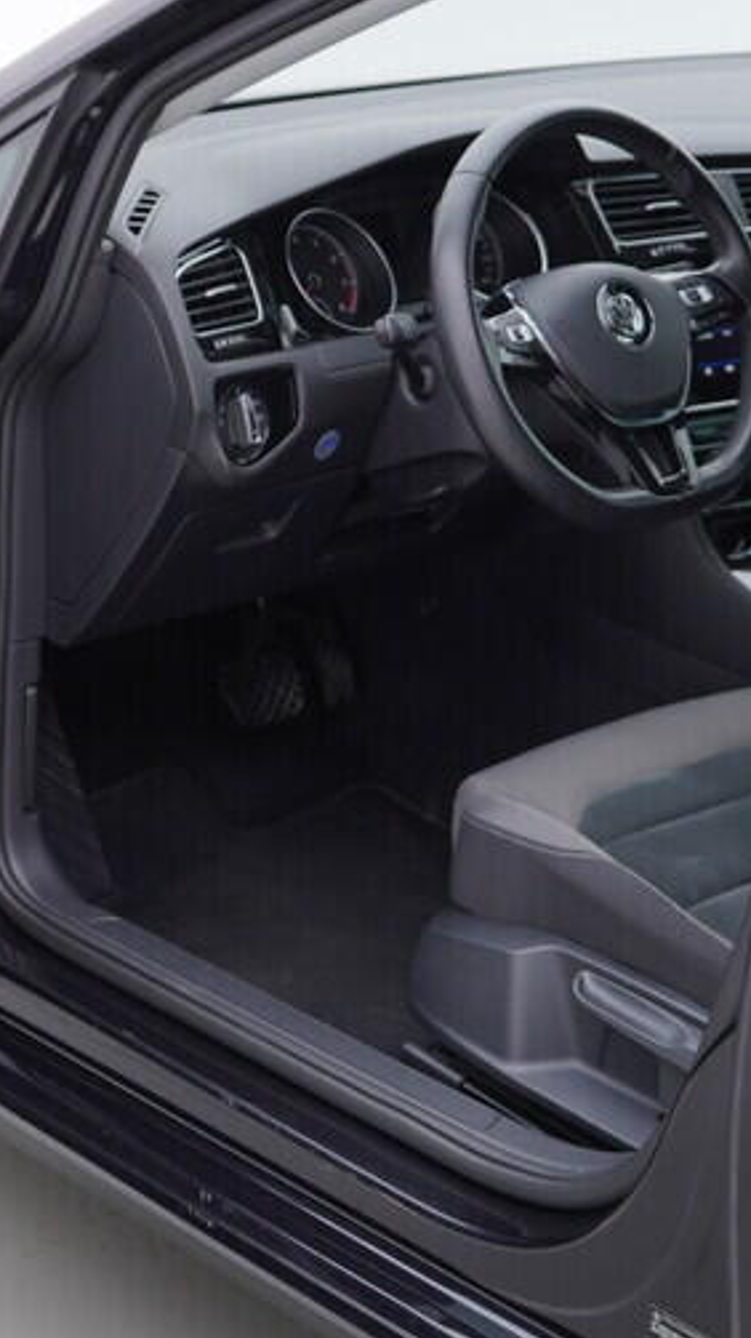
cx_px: -69
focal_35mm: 77
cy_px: 633
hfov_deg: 15.3
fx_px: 2729
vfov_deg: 27.5
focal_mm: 24
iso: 125
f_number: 3.2
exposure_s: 1/50
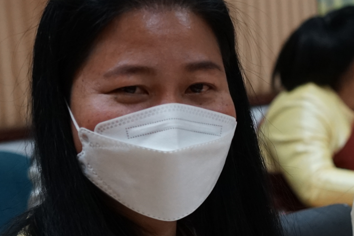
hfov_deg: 12.3
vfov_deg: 8.6
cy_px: 258
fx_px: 1563
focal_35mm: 159
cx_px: 539
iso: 2000
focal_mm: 50
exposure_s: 1/160
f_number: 4
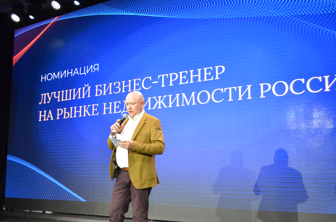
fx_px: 405
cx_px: 168
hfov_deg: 45.0
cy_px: 111
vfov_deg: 30.7
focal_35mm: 44
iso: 800
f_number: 4.5
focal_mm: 29
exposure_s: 1/60
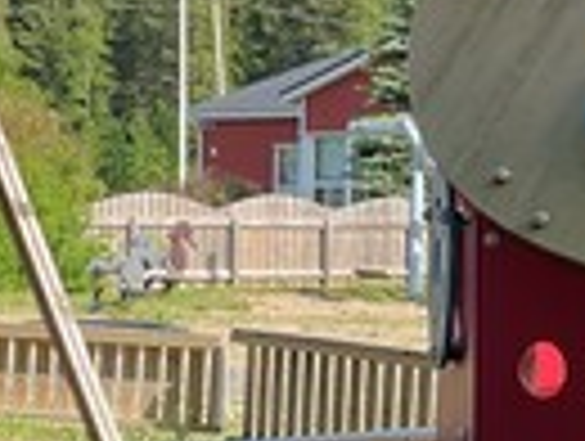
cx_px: 450
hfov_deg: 15.2
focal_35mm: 129
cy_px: 344
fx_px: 2184
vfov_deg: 11.5
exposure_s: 1/719
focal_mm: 3
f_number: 1.8
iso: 16
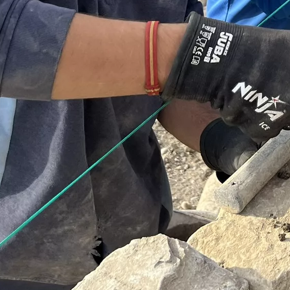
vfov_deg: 19.5
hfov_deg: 20.4
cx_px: 265
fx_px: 787
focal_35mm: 83
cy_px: -69
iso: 50
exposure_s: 1/810
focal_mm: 5.1
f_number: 1.6
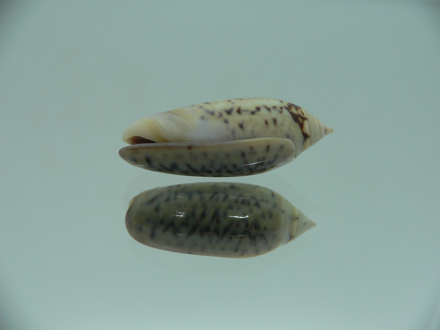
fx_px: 445
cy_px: 165
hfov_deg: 52.6
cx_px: 220
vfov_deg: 40.7
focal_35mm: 35
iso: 80
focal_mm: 4.6
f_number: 2.8
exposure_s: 1/60
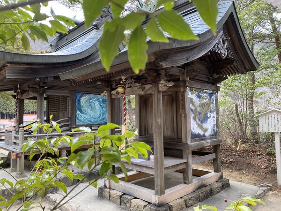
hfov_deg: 67.3
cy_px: 106
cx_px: 140
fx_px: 211
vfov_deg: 53.1
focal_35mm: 26
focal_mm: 4.25
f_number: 1.8
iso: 100
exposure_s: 1/121
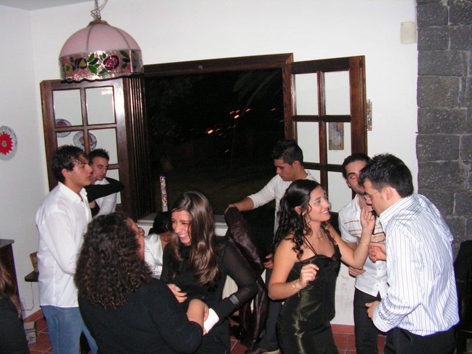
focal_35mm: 36
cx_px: 236
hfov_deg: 51.4
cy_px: 177
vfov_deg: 39.7
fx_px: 491
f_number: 3.2
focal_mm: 6
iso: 200
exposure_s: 1/40
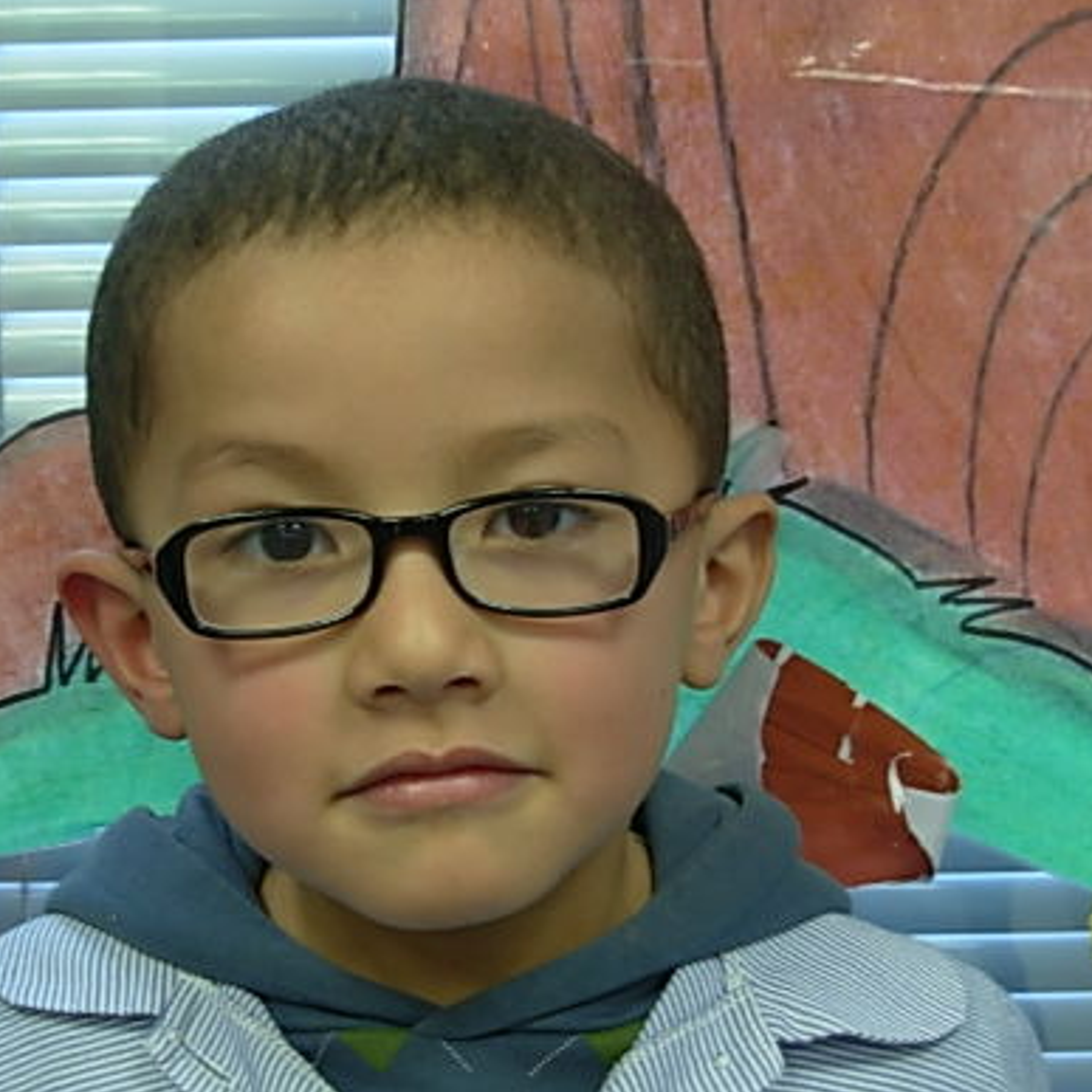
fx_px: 2712
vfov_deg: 22.8
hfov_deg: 22.8
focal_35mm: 76
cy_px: 598
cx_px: 533
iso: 50
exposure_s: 1/9.5
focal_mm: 8.5
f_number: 3.2
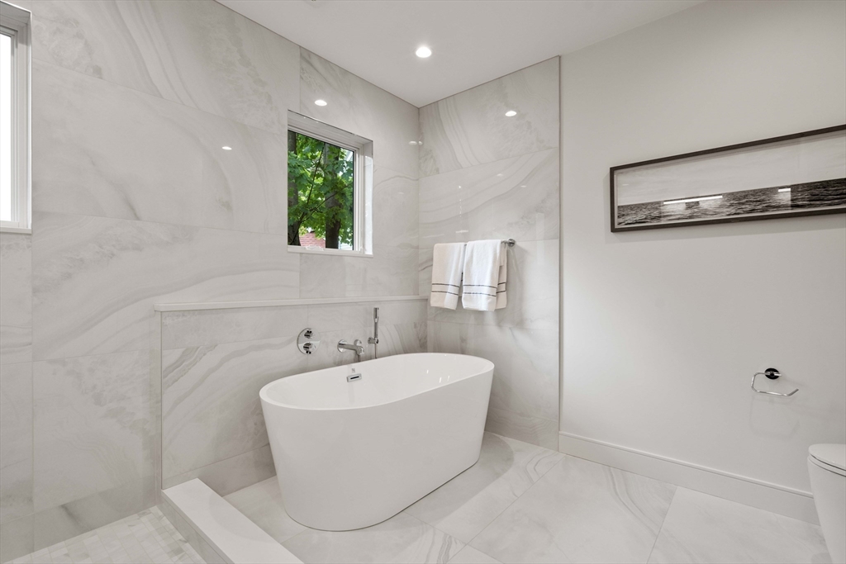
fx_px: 376
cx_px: 423
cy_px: 282
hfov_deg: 96.7
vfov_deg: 73.8
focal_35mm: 16
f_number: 7.1
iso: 320
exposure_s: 1/15
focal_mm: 16
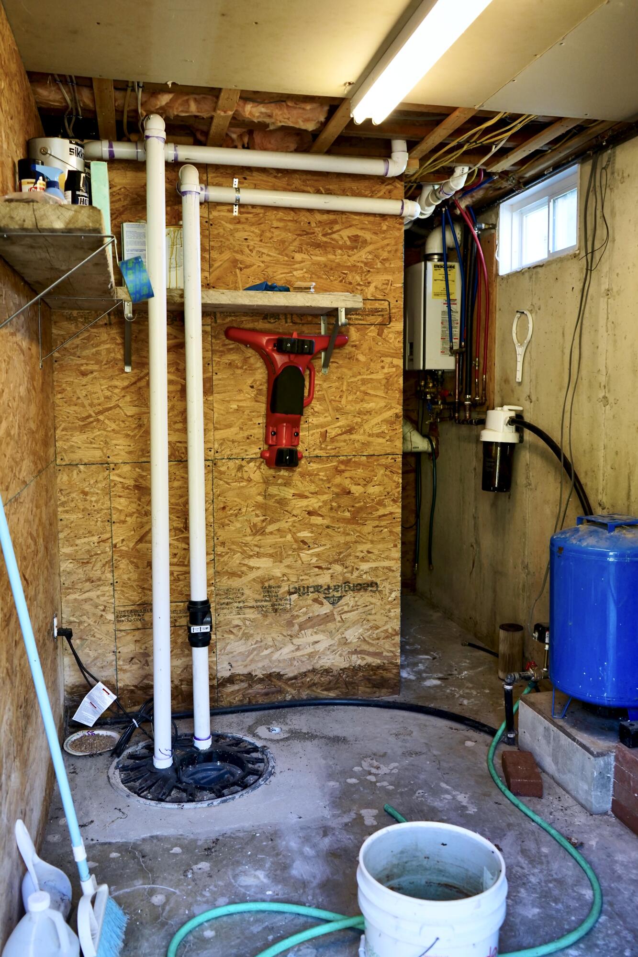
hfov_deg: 46.4
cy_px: 478
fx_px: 744
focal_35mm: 28
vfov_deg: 65.5
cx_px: 319
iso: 1600
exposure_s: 1/160
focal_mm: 28
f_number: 4
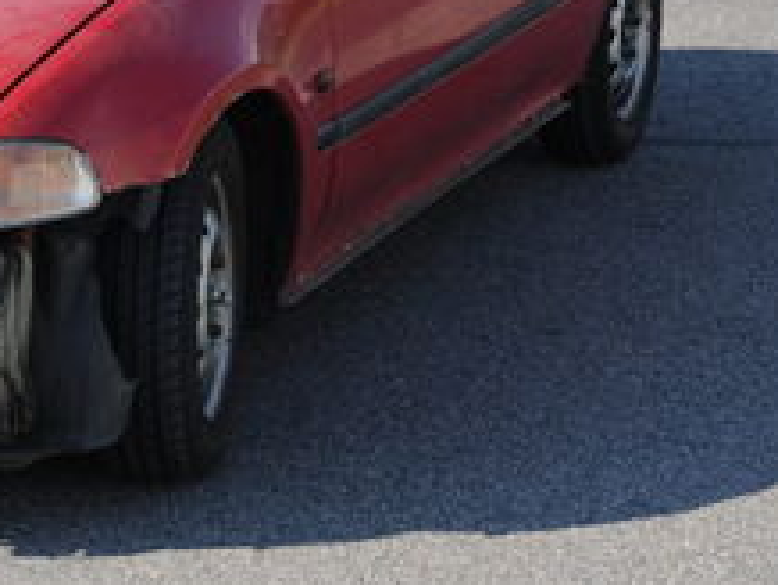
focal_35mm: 186
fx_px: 4185
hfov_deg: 10.5
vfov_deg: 8.0
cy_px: 137
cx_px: -25
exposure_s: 1/200
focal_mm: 44
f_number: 7.1
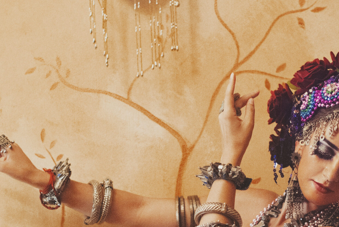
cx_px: 176
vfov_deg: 10.5
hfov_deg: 15.6
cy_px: 148
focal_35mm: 131
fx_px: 1235
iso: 1600
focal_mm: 50
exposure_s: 1/60
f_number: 2
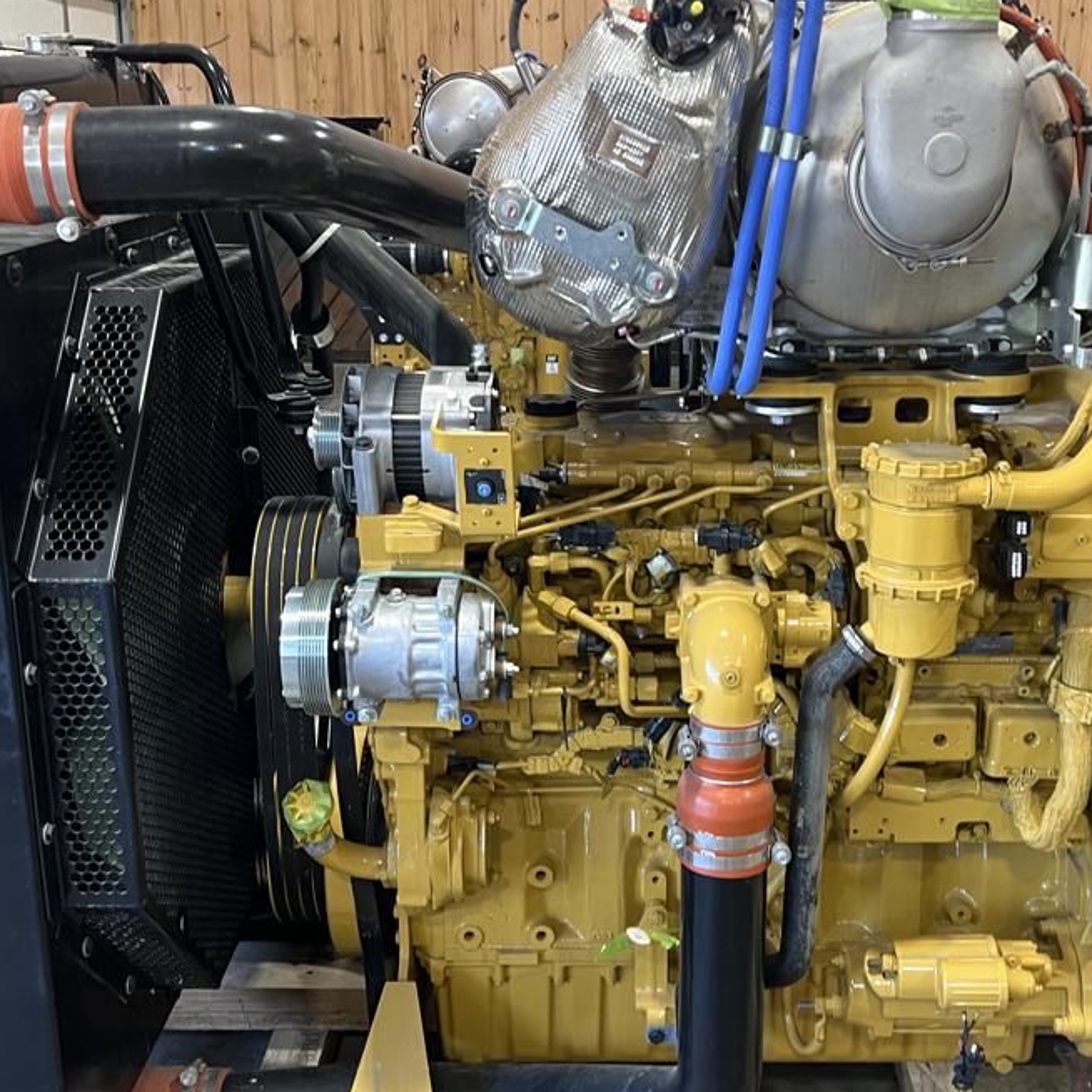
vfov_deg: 37.5
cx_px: 640
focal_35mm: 45
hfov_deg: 37.4
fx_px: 1606
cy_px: 564
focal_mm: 5.7
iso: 125
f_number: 1.5
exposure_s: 1/60
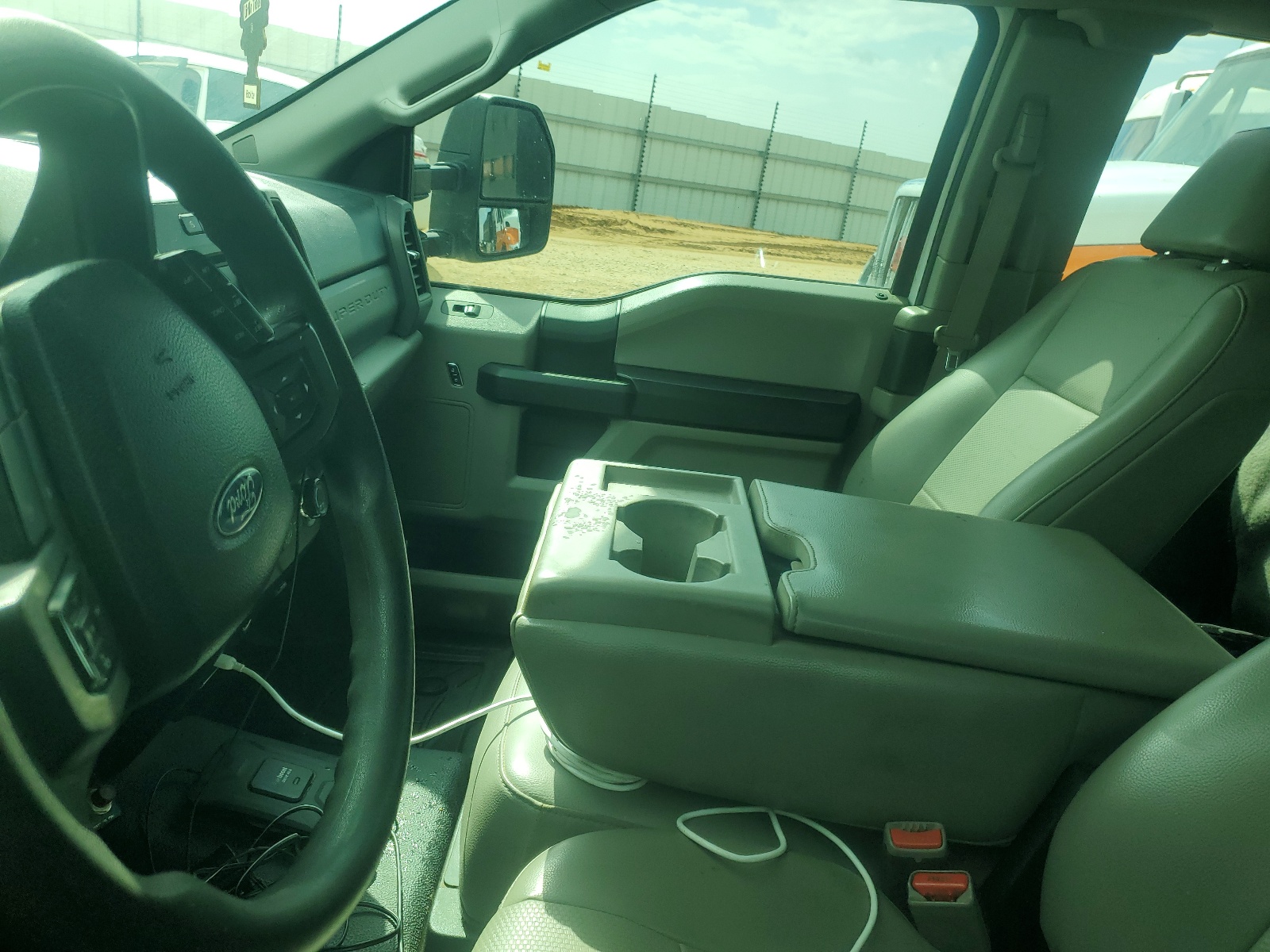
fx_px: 954
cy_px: 476
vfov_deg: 53.1
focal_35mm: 26
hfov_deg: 67.3
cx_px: 635
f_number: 1.5
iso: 50
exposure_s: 1/192
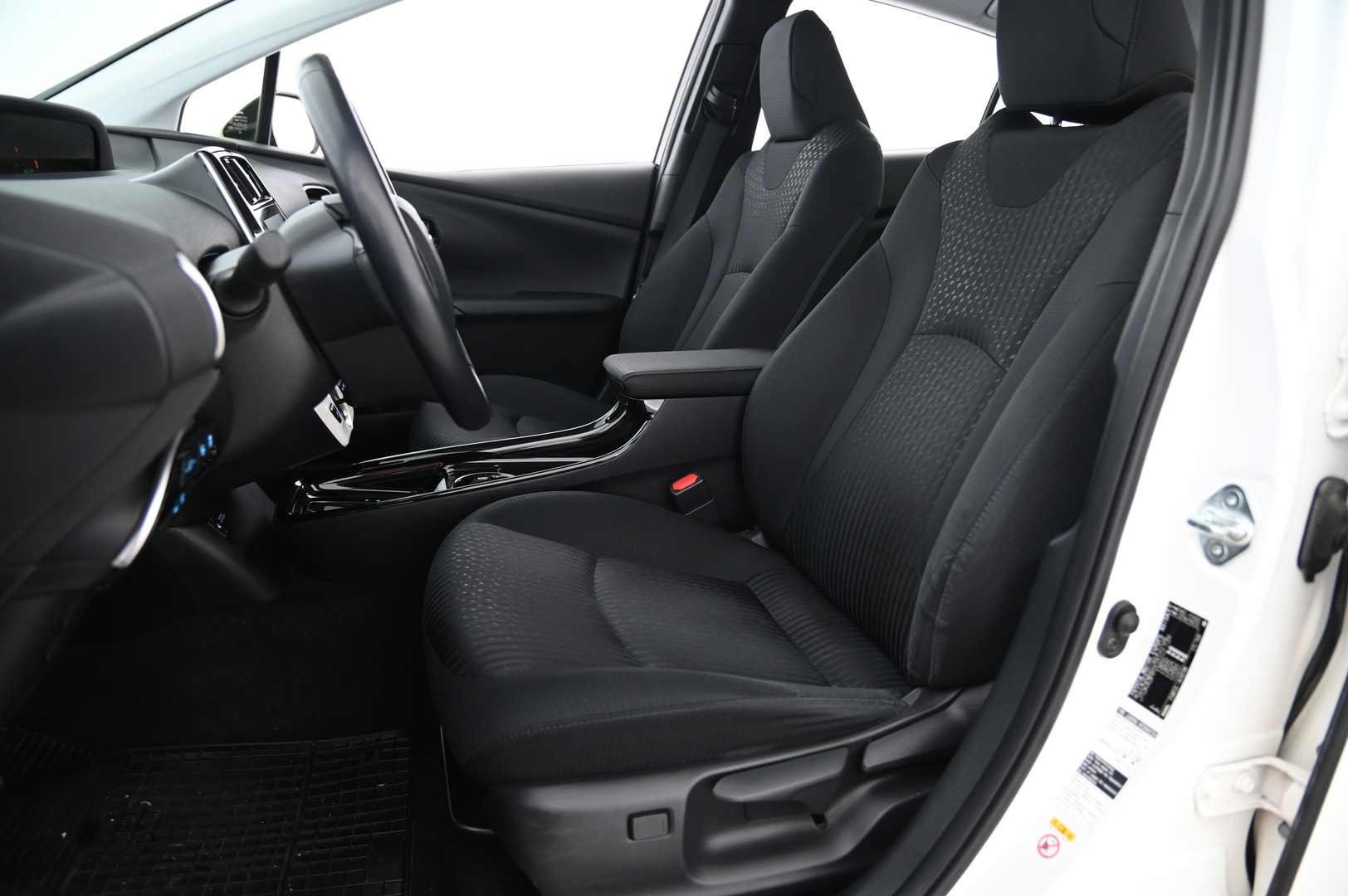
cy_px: 448
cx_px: 674
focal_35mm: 24
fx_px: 898
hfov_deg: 73.8
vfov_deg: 53.1
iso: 2000
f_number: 4
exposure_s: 1/15
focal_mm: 24
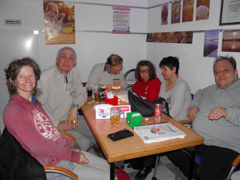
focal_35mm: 29
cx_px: 120
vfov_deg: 48.2
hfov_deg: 61.7
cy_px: 93
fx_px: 201
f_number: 2.8
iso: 100
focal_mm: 4.9
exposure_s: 1/30
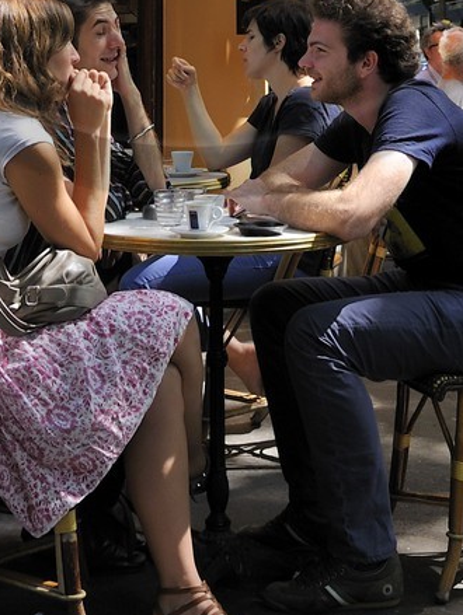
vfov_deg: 20.7
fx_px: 1496
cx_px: 192
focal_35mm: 84
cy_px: -238
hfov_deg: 17.6
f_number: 5
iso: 200
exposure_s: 1/60
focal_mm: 24
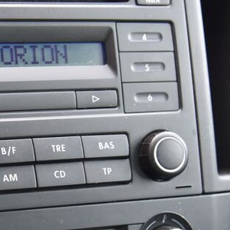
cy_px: 114
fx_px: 940
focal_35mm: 125
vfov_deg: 14.0
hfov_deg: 13.7
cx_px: -2
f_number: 4
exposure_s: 1/30
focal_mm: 44
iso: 500
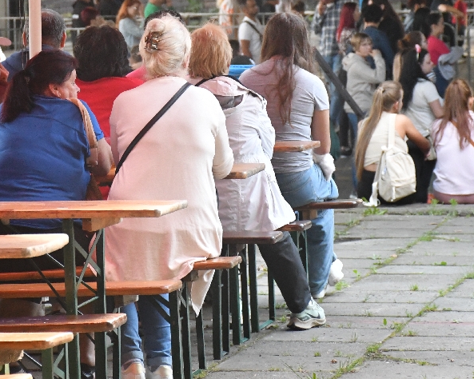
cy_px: 76
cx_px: 178
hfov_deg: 8.5
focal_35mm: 228
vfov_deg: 6.8
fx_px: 3197
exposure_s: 1/320
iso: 2800
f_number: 5.3
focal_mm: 80
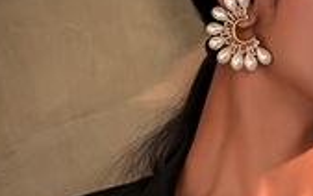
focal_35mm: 310
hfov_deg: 6.8
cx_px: 290
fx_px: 2647
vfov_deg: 4.2
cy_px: 239
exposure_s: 1/160
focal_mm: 85
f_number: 4
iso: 320
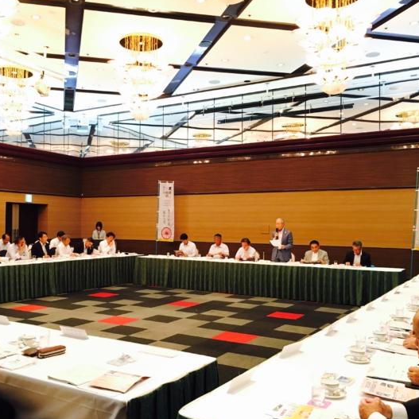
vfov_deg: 47.2
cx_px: 168
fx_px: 479
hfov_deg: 47.0
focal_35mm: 35
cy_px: 210
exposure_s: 1/30
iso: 160
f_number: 2.2
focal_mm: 4.15
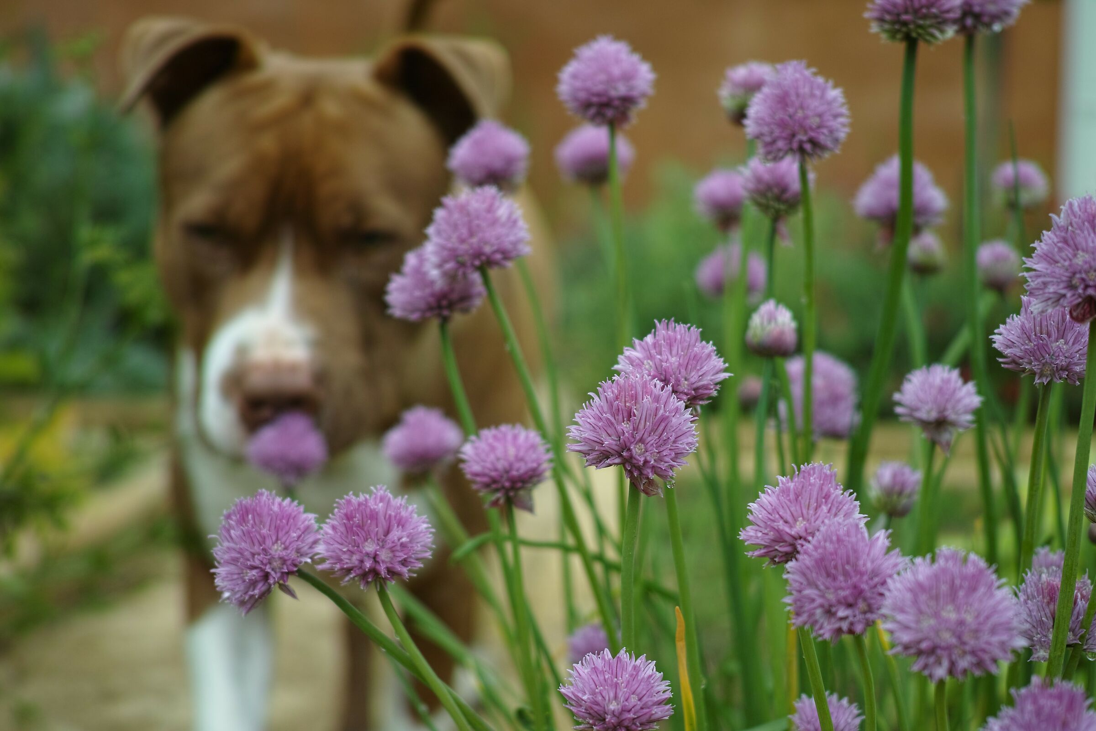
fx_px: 1370
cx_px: 548
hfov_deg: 43.6
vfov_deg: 29.9
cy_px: 366
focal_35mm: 45
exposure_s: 1/640
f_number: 2.8
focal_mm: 30
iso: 100
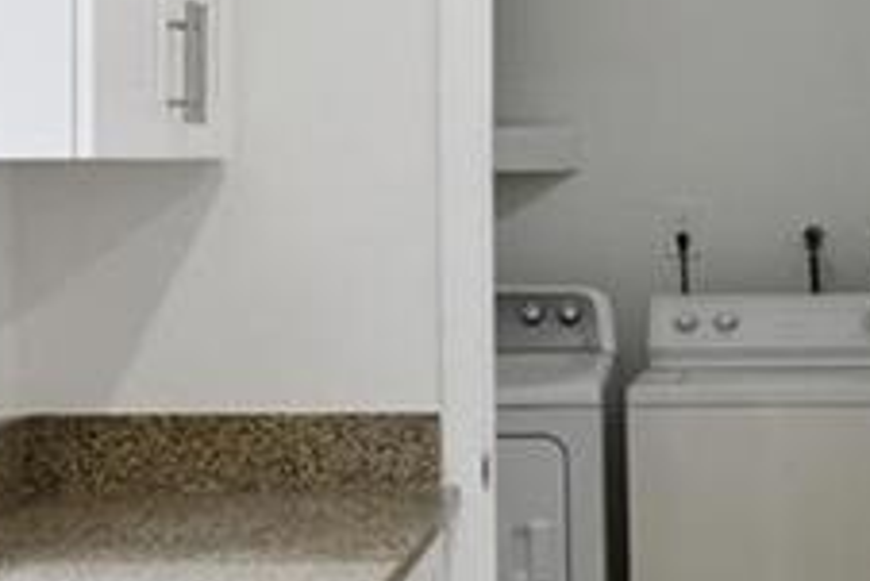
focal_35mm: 99
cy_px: 204
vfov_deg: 13.8
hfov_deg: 20.0
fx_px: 2394
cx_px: 866
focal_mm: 14
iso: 100
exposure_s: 1/40
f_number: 7.1
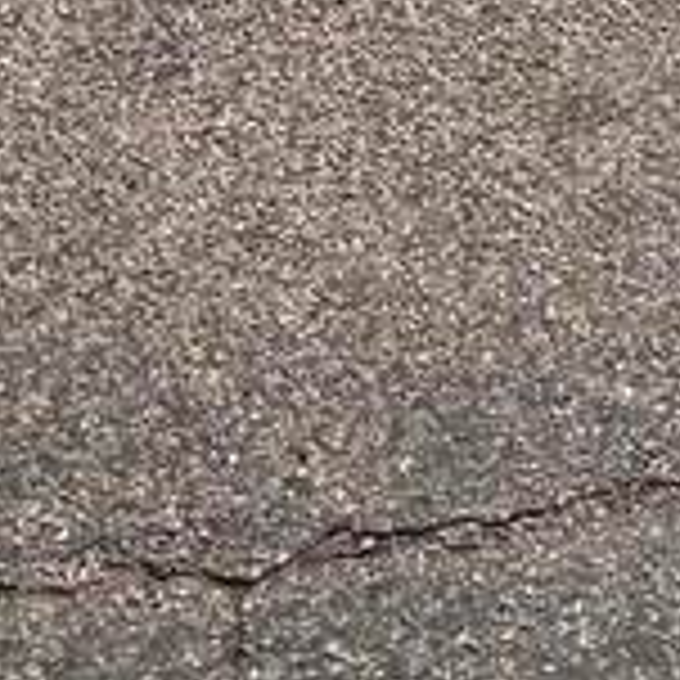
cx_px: 964
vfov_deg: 15.9
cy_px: -820
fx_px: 1622
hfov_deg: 20.8
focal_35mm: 73
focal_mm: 1.57
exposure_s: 1/2874
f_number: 1.8
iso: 32
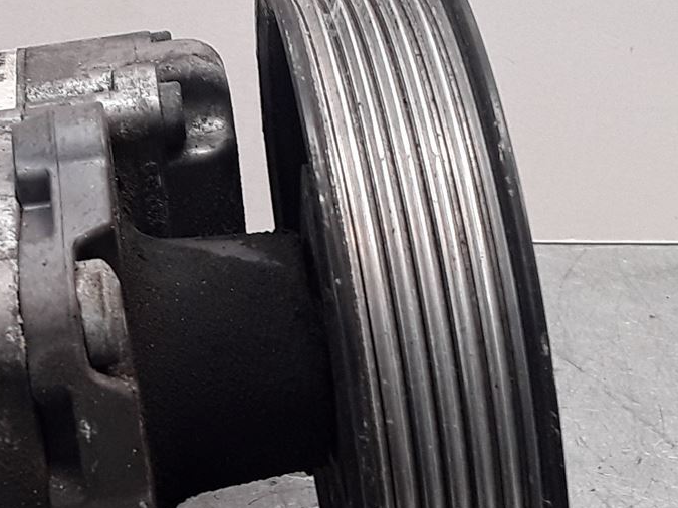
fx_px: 1665
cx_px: 100
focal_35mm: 85
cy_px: 336
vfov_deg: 17.3
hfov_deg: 22.6
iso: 40
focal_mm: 2.91
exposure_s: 1/50
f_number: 1.9
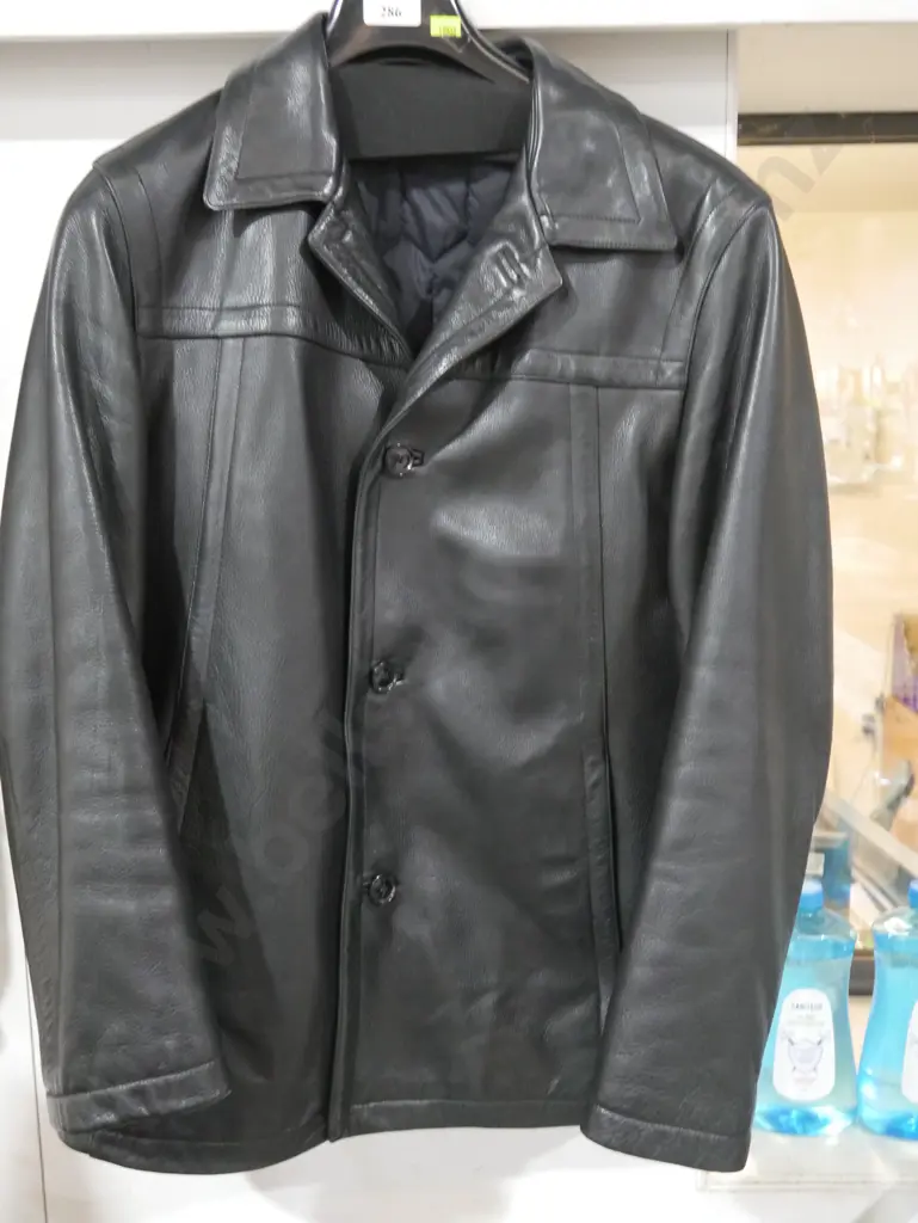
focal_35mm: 32
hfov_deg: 44.2
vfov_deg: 56.8
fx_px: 1131
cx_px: 459
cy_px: 612
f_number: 3.6
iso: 3200
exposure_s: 1/50
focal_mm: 16
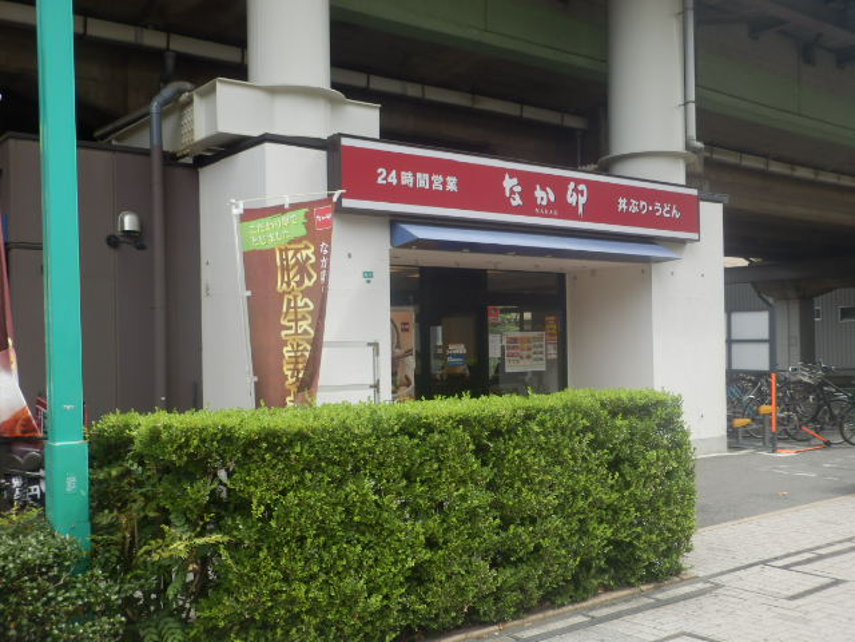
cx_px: 428
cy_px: 321
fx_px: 1037
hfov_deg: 44.8
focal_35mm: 42
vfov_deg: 34.3
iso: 80
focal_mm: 7.4
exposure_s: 1/160
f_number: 4
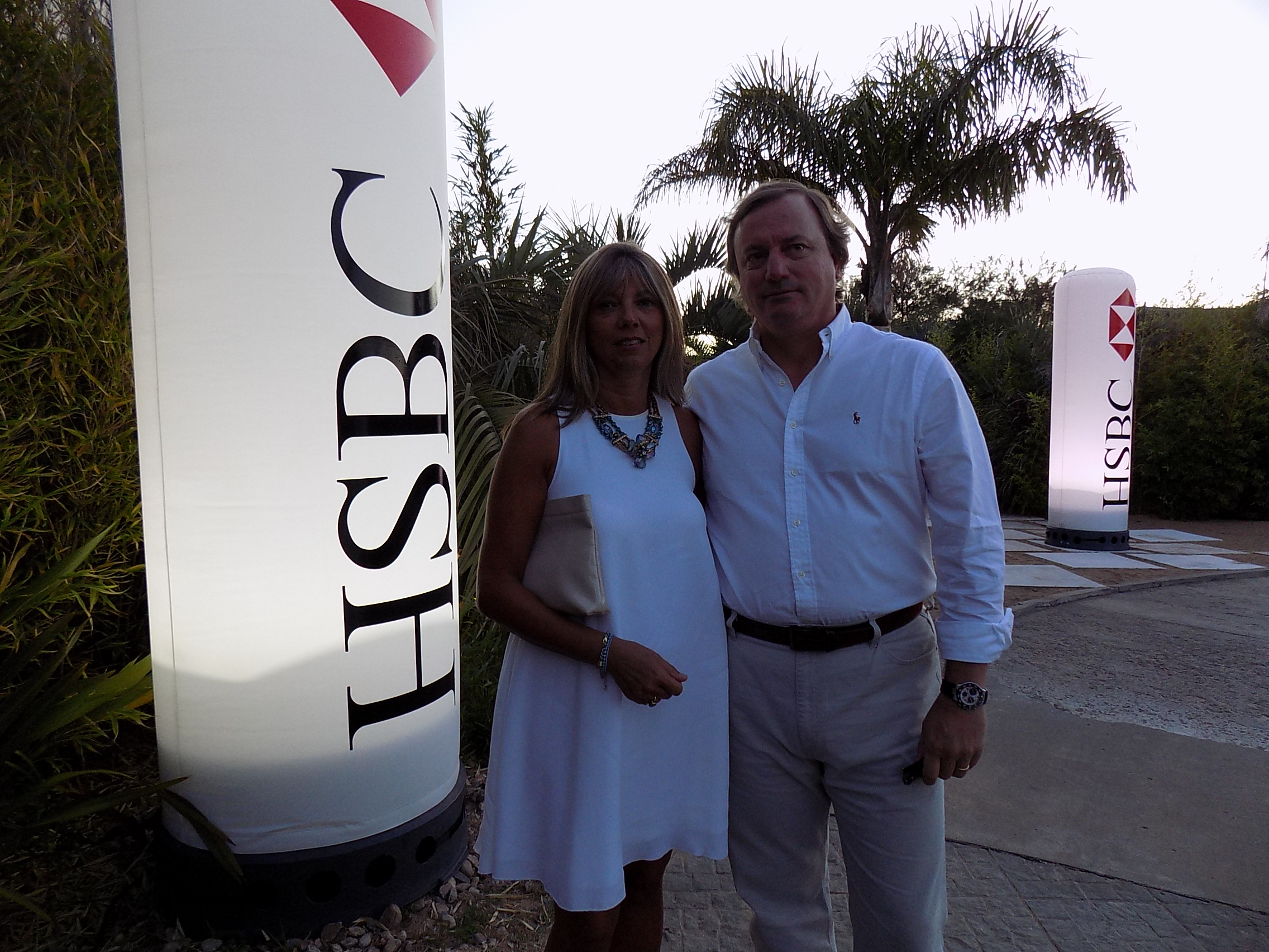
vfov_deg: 58.9
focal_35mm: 23
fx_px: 843
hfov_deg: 73.9
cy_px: 476
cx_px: 634
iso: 140
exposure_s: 1/30
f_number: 3.1
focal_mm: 4
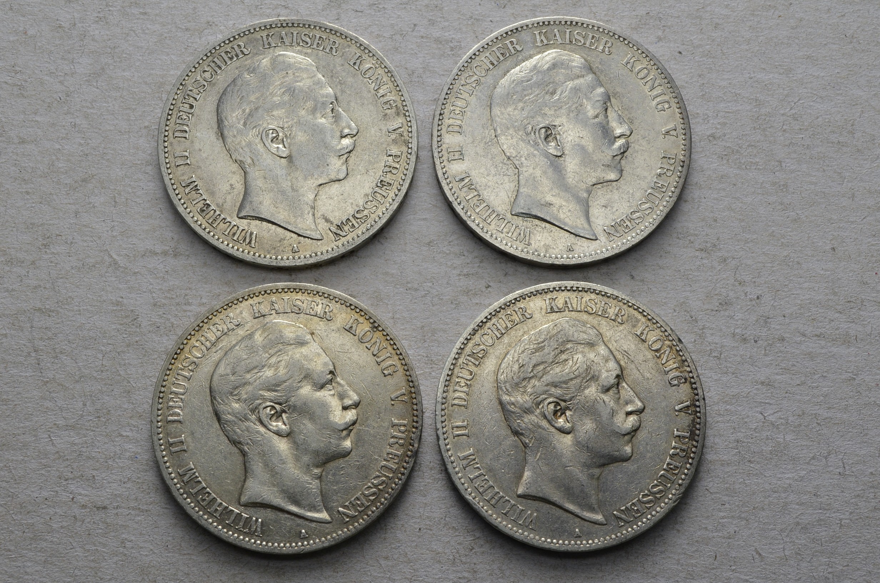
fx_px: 1317
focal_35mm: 54
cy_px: 292
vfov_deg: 25.0
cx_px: 440
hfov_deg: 36.9
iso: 400
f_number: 14
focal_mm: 36
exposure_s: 1/250
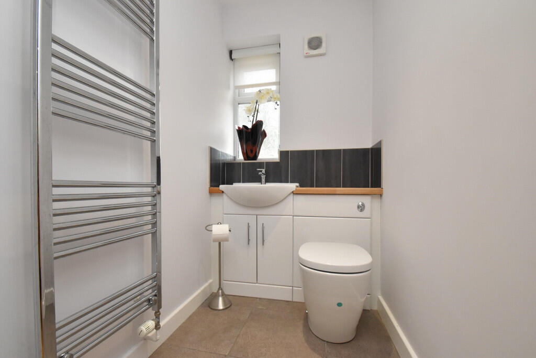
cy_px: 179
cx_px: 268
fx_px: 223
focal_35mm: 15
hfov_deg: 100.4
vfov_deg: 77.3
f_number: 10
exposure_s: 1/60
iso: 1600
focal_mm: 10
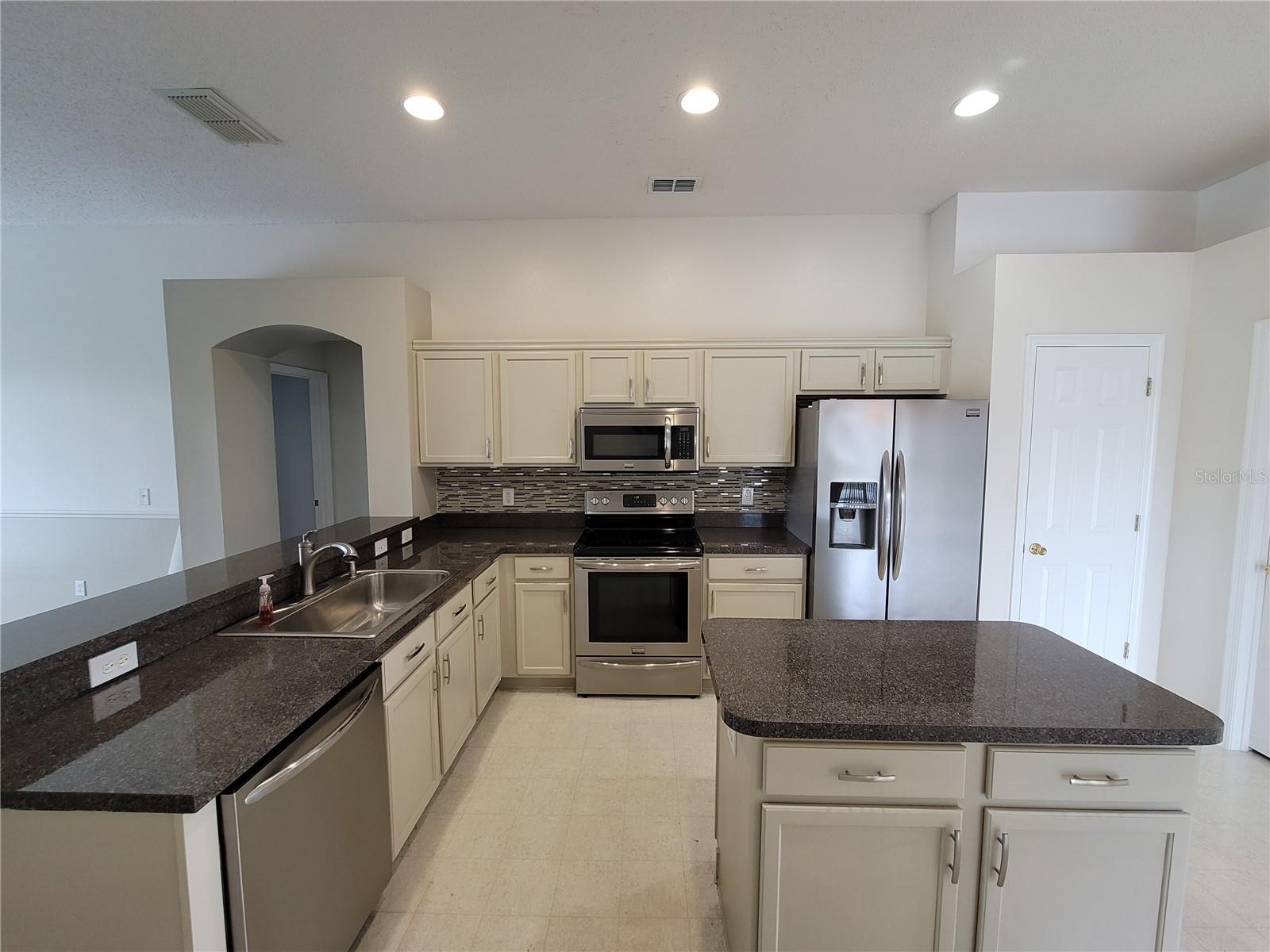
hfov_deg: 106.2
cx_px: 635
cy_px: 476
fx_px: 477
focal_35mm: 13
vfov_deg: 89.9
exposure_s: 1/60
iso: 160
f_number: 2.2
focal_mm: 2.2
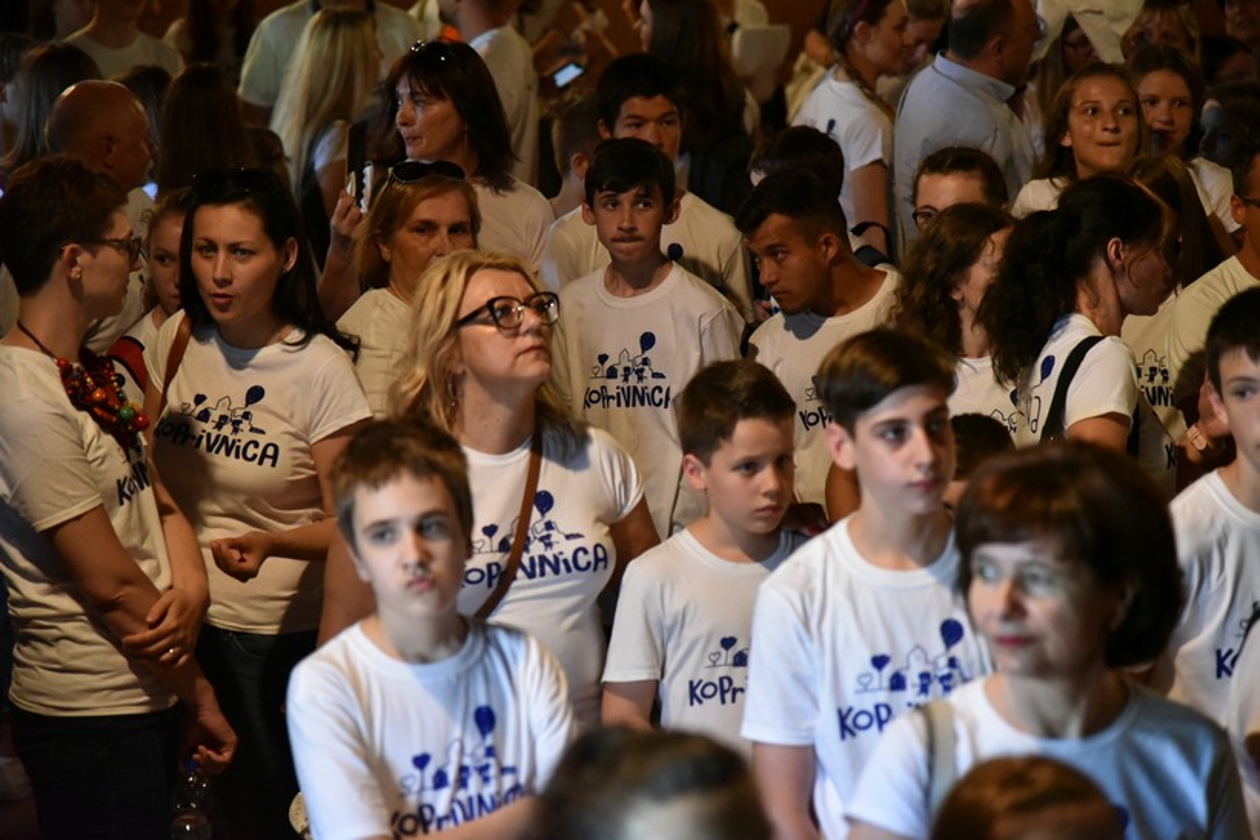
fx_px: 3920
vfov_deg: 12.2
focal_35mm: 112
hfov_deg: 18.3
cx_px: 630
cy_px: 420
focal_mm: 112
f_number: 4
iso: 10000
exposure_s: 1/500
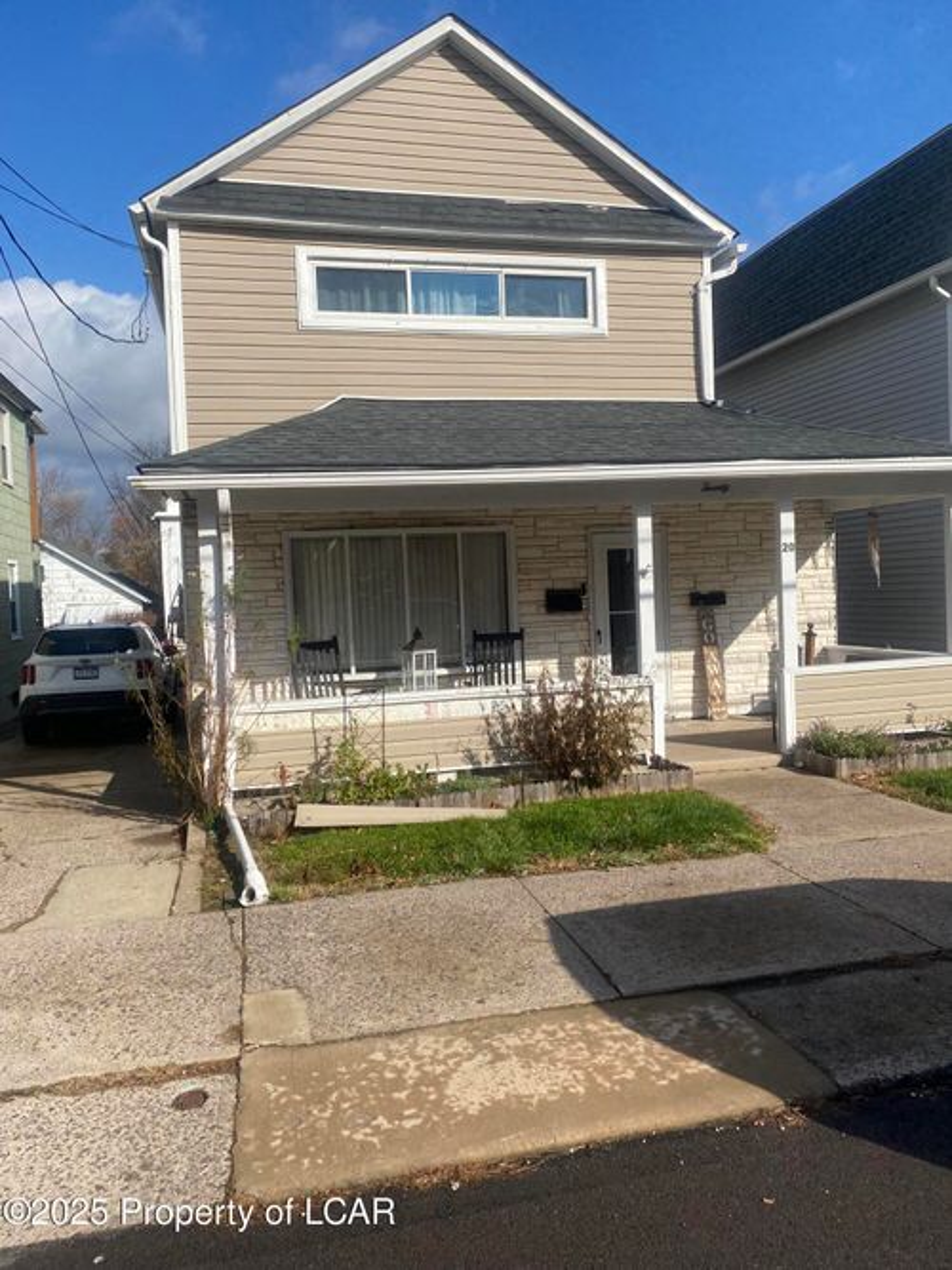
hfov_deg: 53.0
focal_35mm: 26
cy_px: 635
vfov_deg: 67.3
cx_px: 476
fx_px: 954
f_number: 1.8
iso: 32
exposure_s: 1/4115
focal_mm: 4.25
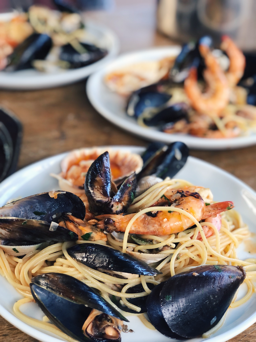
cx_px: 128
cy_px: 171
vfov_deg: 33.8
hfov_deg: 25.7
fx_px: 562
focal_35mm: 57
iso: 40
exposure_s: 1/33
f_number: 2.8
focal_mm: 6.6
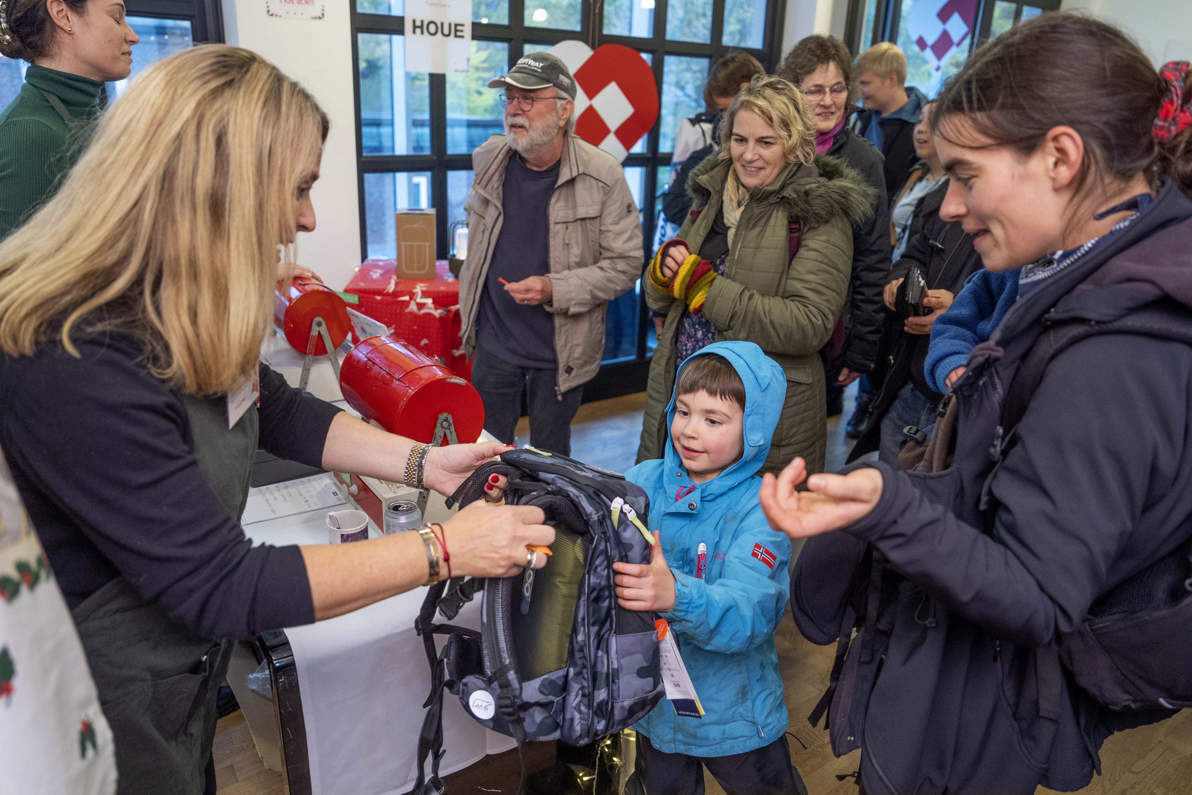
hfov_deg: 73.7
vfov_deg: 53.1
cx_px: 596
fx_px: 795
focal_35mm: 24
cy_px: 398
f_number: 2.8
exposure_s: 1/100
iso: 1600
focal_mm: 24
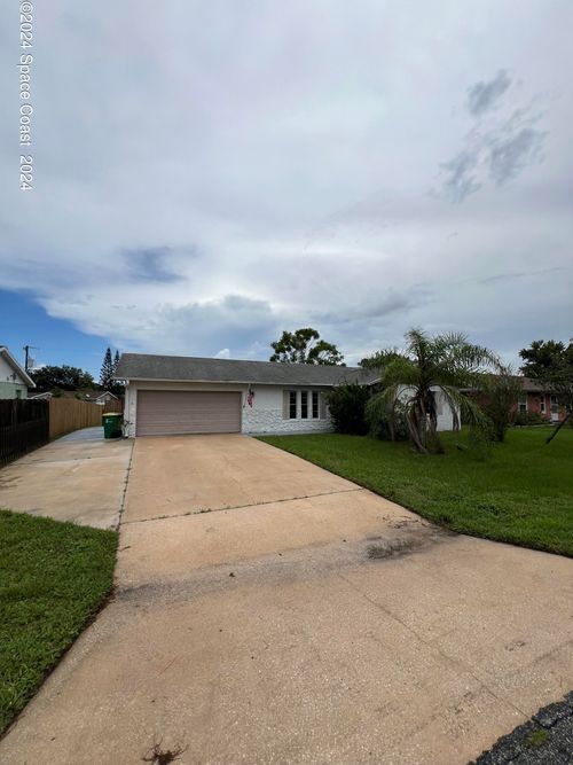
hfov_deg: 89.9
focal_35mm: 13
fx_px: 287
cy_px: 382
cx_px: 286
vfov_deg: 106.2
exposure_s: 1/3125
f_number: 1.8
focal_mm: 1.57
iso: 32
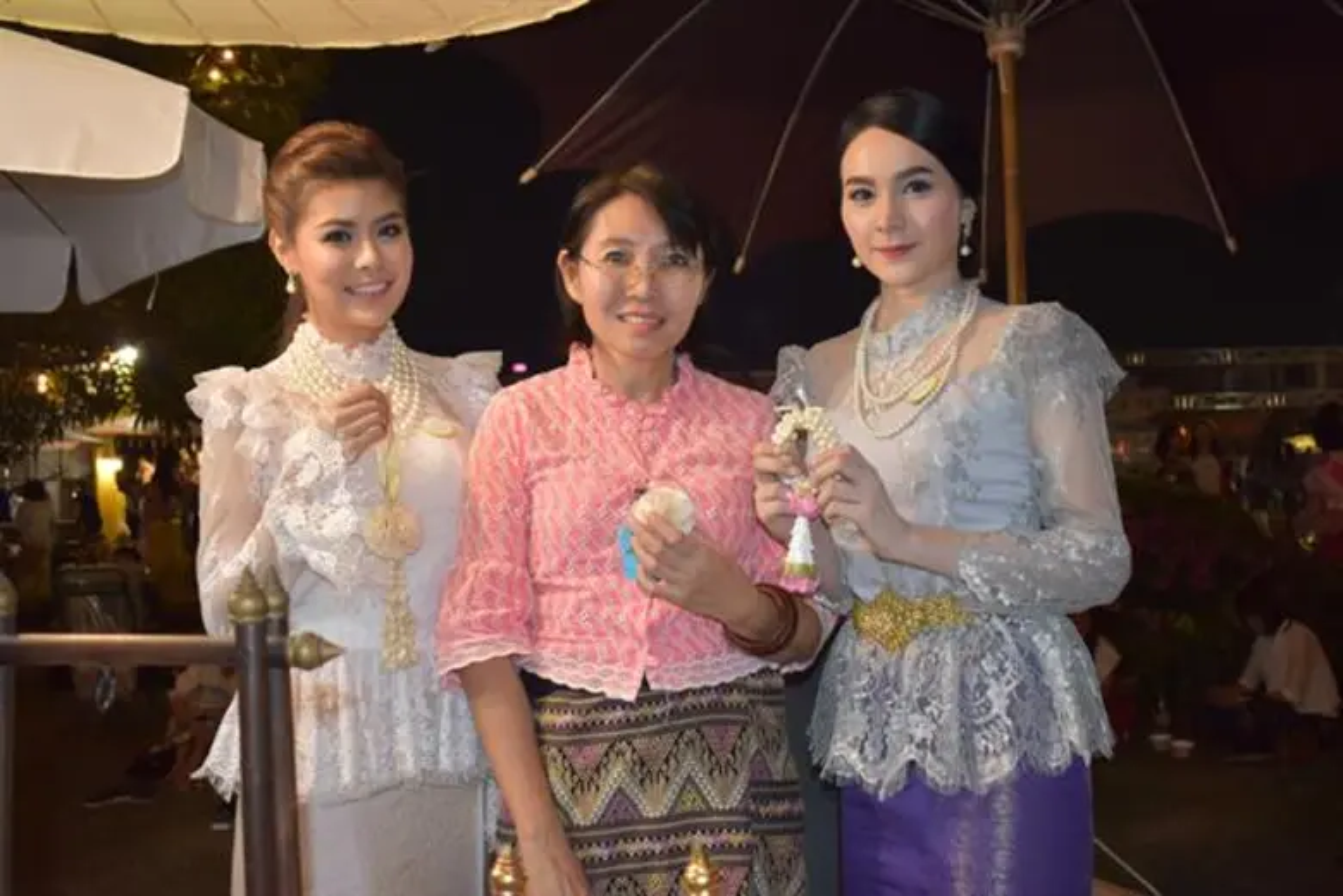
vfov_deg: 35.5
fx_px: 1400
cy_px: 448
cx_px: 672
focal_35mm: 38
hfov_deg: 51.3
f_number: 4
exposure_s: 1/60
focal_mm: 25
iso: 1100
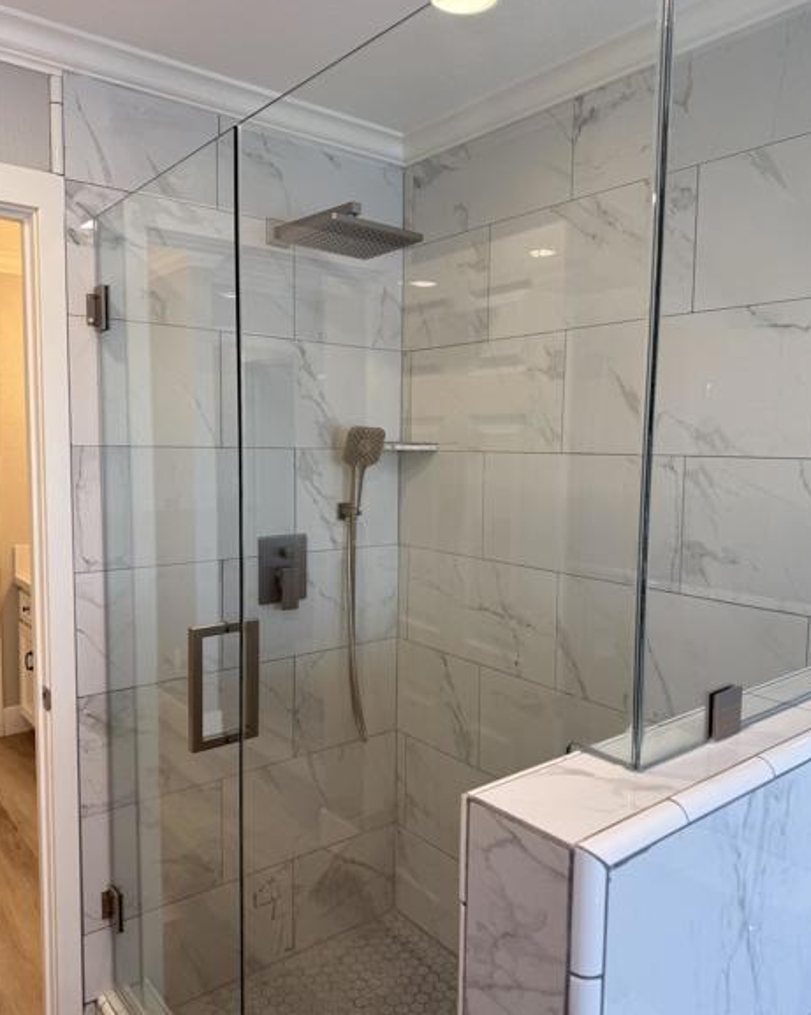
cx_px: 412
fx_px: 781
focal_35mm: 26
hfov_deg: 54.9
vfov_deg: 66.1
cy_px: 512
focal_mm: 6.76
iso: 100
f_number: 1.78
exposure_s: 1/121
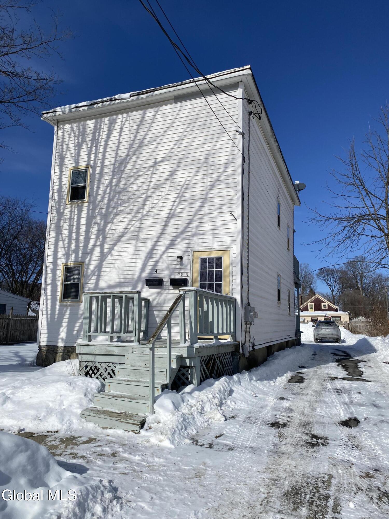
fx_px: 390
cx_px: 194
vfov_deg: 67.3
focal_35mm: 26
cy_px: 260
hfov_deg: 53.1
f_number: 1.8
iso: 32
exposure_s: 1/8850
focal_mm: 4.25
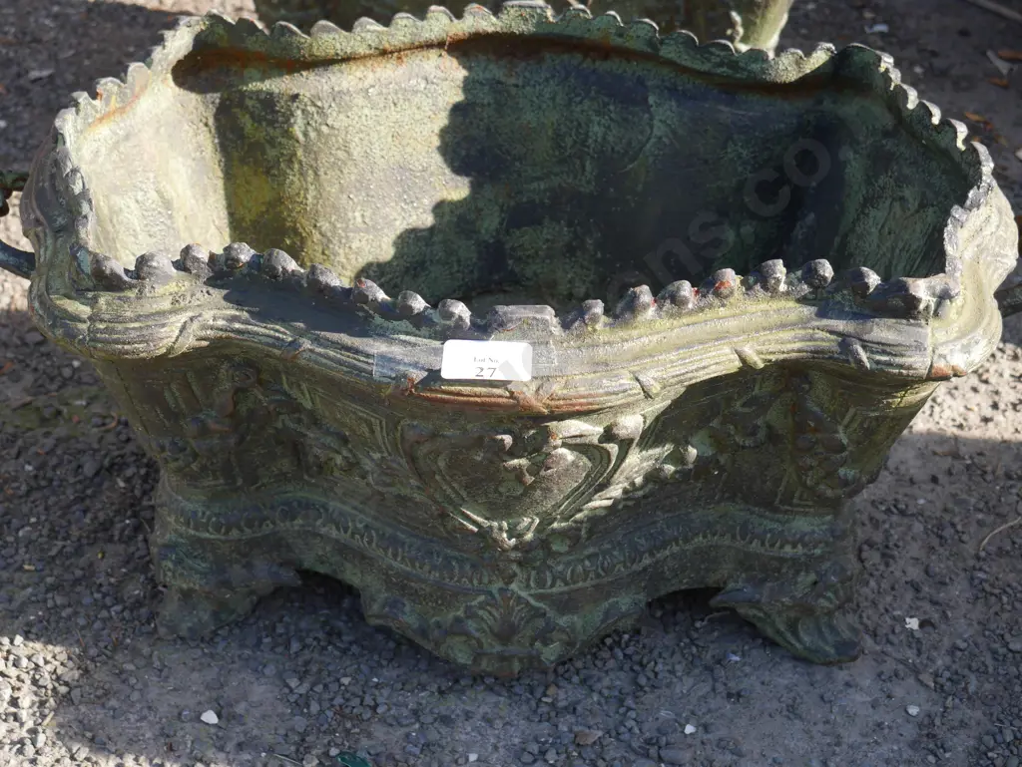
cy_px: 384
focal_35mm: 58
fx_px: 1713
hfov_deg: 33.2
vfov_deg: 25.3
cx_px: 511
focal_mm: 29
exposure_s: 1/125
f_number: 6.3
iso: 200
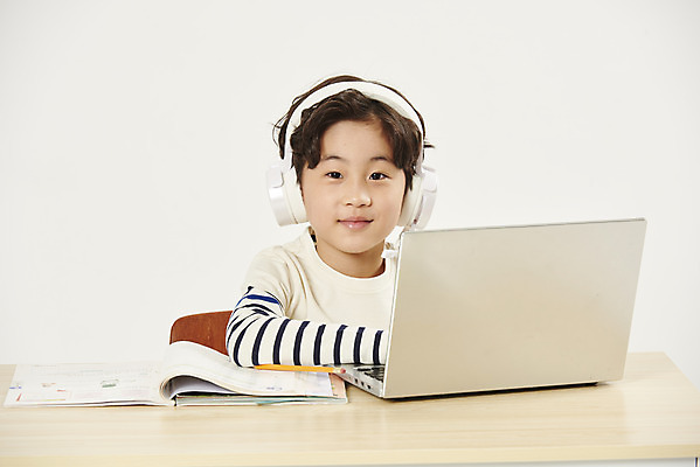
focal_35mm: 175
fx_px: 3404
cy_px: 234
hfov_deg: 11.7
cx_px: 350
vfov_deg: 7.9
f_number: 8
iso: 125
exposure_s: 1/125
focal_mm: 175
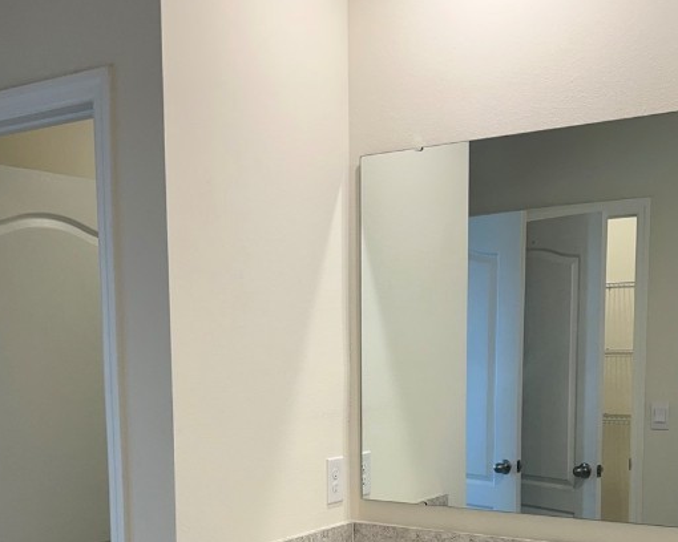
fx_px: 1023
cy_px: 460
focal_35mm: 51
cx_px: 286
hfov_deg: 36.6
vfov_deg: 28.8
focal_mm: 5.7
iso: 80
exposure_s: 1/120
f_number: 1.5
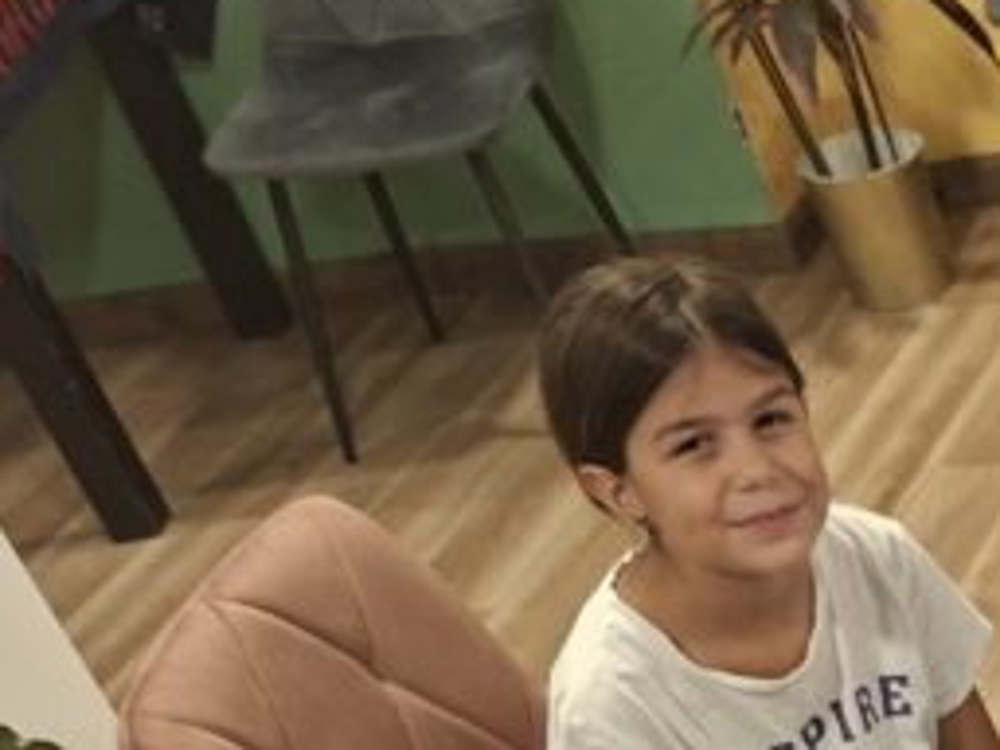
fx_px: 2658
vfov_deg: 14.6
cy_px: 1223
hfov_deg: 17.3
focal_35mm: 92
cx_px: 1805
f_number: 1.8
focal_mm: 5.54
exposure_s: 1/33
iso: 250
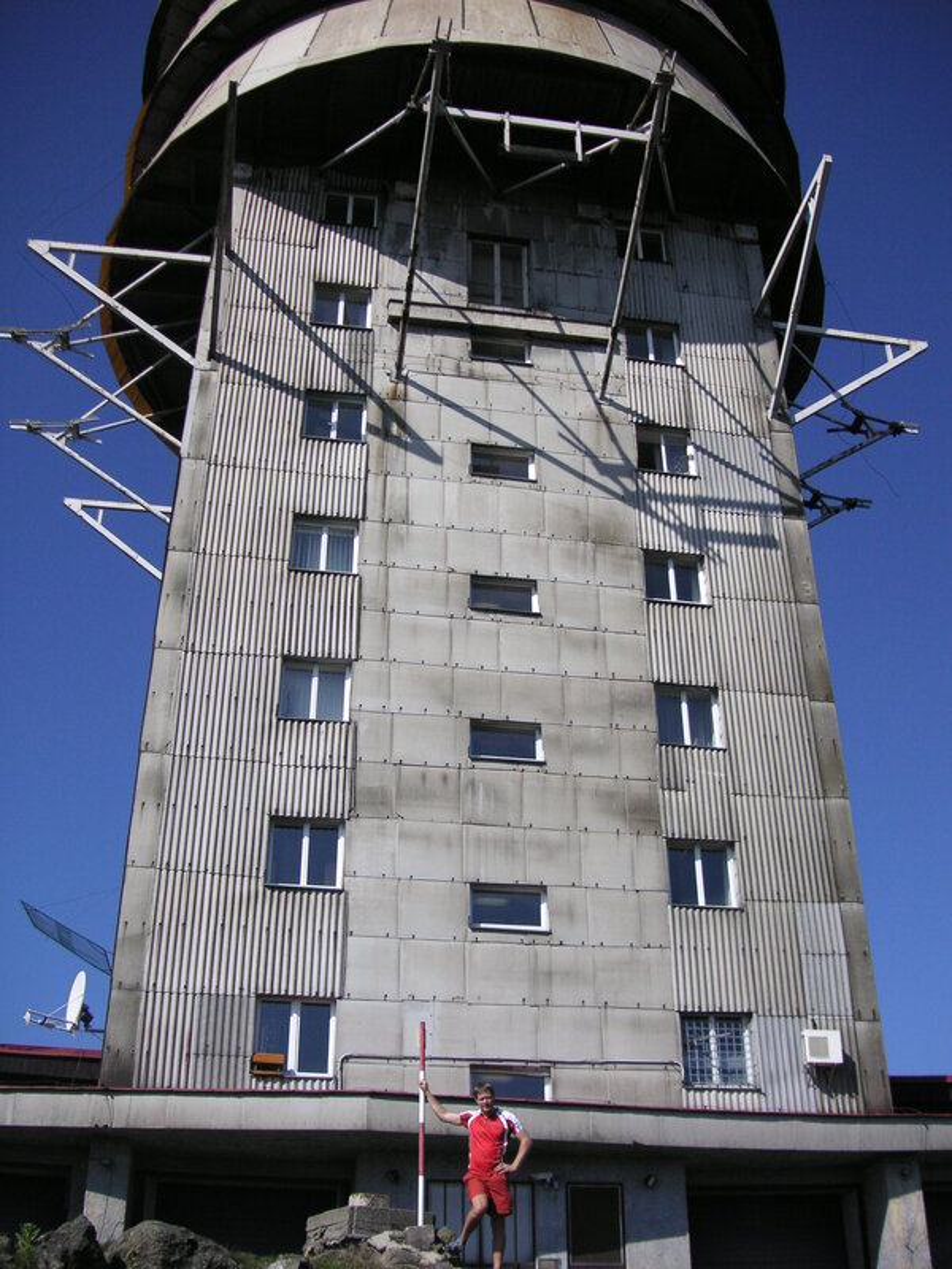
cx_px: 476
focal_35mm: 37
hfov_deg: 38.7
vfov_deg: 50.1
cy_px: 634
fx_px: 1357
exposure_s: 1/350
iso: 50
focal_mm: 6.1
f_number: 6.7
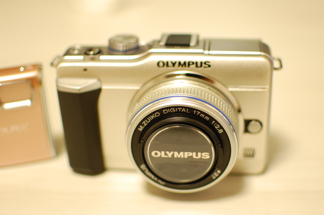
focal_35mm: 52
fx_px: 472
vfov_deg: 25.7
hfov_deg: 37.9
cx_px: 162
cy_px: 108
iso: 200
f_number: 1.8
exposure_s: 1/15
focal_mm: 35
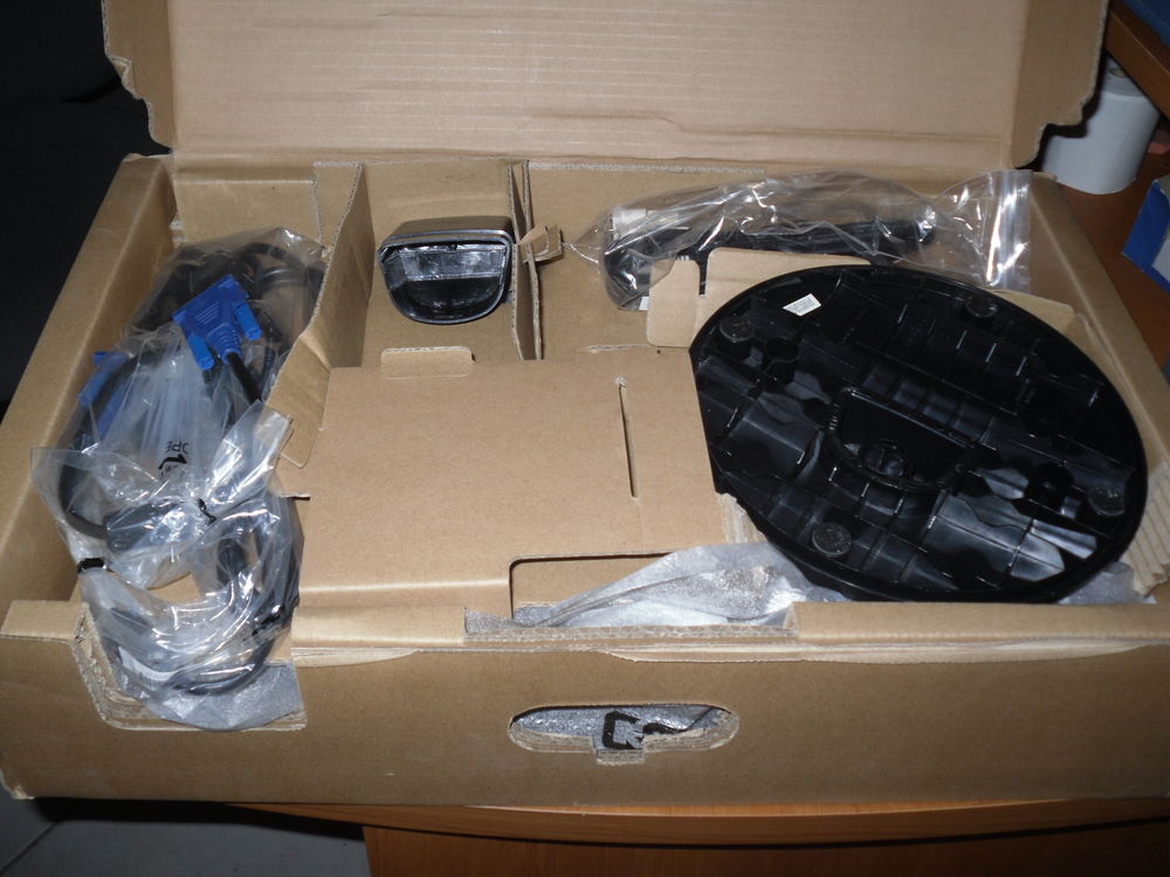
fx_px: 1183
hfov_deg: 52.6
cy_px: 438
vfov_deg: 40.7
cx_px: 585
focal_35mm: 35
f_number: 7.6
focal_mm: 6.3
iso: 100
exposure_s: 1/45
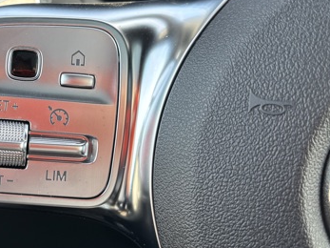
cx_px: 49
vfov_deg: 24.4
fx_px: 572
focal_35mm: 60
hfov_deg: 31.1
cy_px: 106
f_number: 1.6
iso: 80
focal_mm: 5.96
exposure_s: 1/121
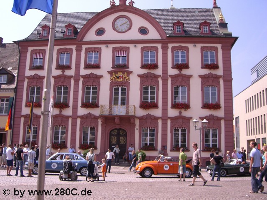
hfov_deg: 49.0
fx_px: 293
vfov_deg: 37.7
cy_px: 100
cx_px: 134
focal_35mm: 38
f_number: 4.3
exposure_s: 1/400
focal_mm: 6.2
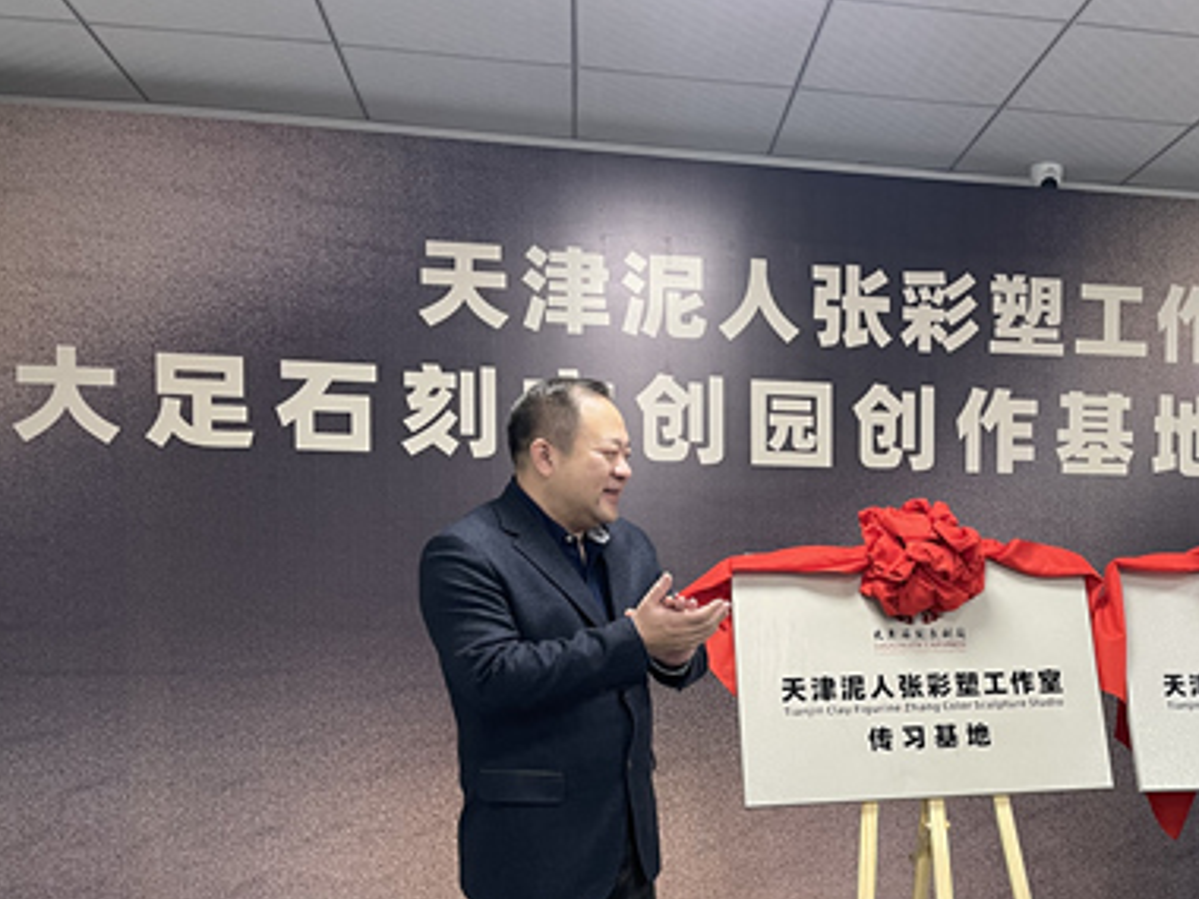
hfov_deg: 44.0
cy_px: 640
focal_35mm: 41
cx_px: 921
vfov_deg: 34.6
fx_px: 1420
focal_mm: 5.1
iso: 125
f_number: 1.6
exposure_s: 1/50
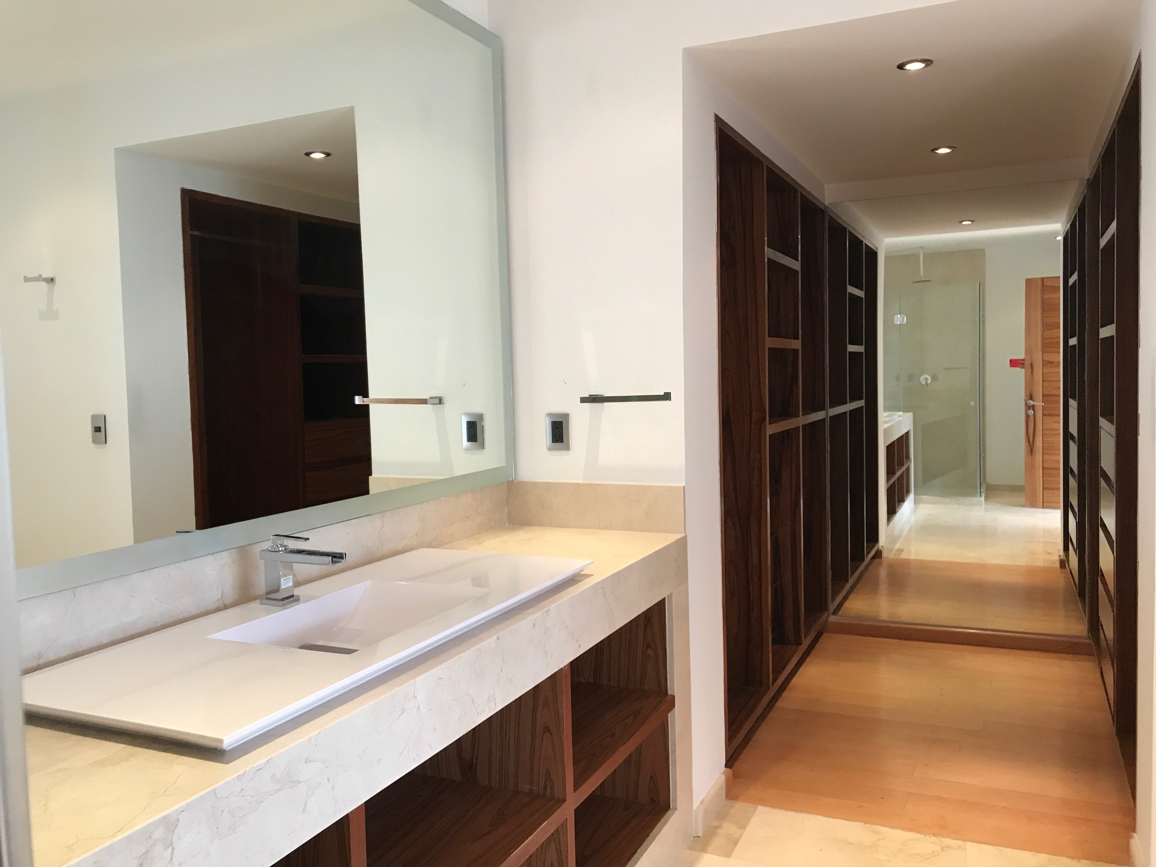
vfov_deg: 49.7
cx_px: 578
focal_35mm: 28
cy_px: 434
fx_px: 935
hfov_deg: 63.4
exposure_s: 1/30
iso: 32
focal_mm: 3.99
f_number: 1.8
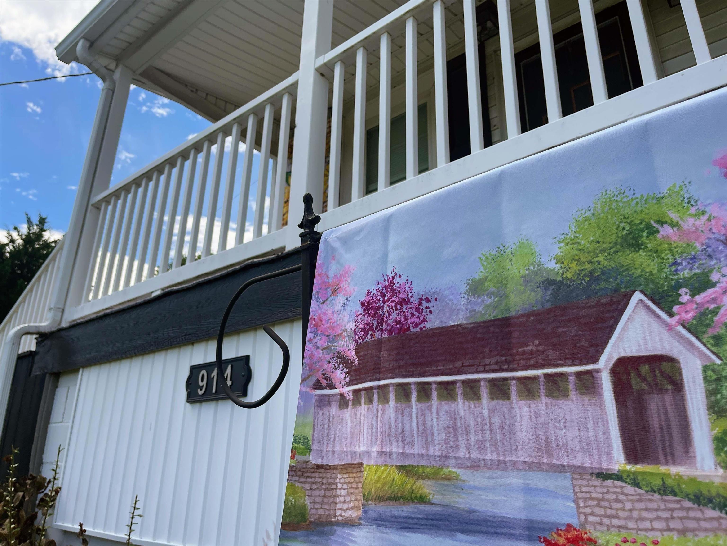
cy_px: 273
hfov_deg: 69.4
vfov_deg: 54.9
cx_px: 364
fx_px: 525
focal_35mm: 25
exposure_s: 1/2336
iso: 32
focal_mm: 5.1
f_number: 1.6
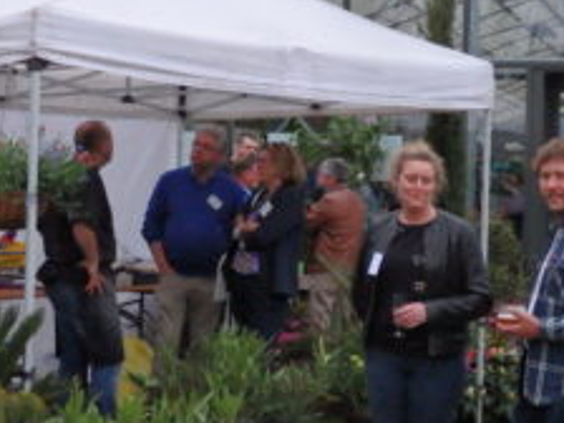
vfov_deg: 20.4
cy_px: 167
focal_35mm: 72
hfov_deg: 26.9
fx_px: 1173
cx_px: 356
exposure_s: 1/500
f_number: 3.8
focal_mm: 8
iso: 1600
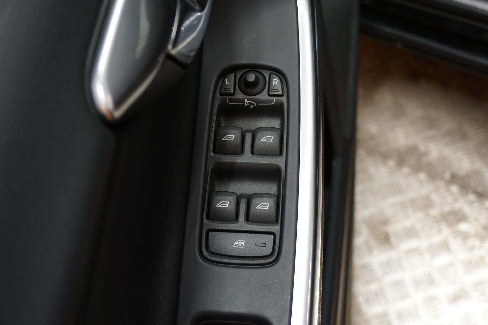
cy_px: 162
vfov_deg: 30.8
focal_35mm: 44
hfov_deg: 45.0
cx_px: 244
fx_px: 590
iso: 800
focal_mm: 29
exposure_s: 1/60
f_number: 4.5
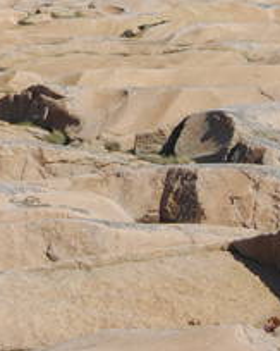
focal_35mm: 194
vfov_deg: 9.8
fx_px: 2011
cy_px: -77
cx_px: -55
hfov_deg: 7.9
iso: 400
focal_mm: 32
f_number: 11
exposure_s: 1/500
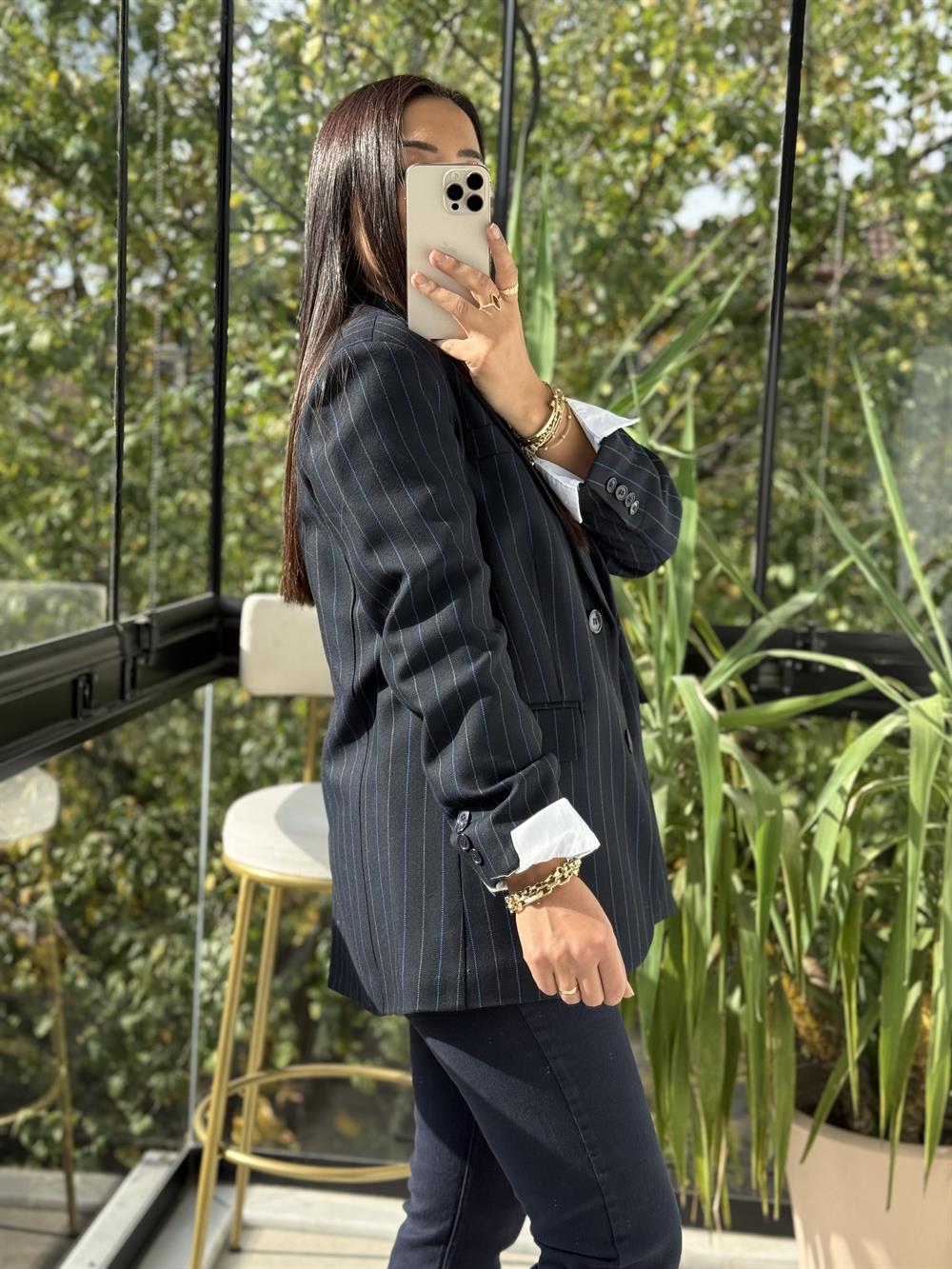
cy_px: 634
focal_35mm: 48
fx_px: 1760
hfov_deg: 30.3
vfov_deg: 39.7
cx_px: 476
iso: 64
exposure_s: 1/545
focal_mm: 6.76
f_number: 1.78
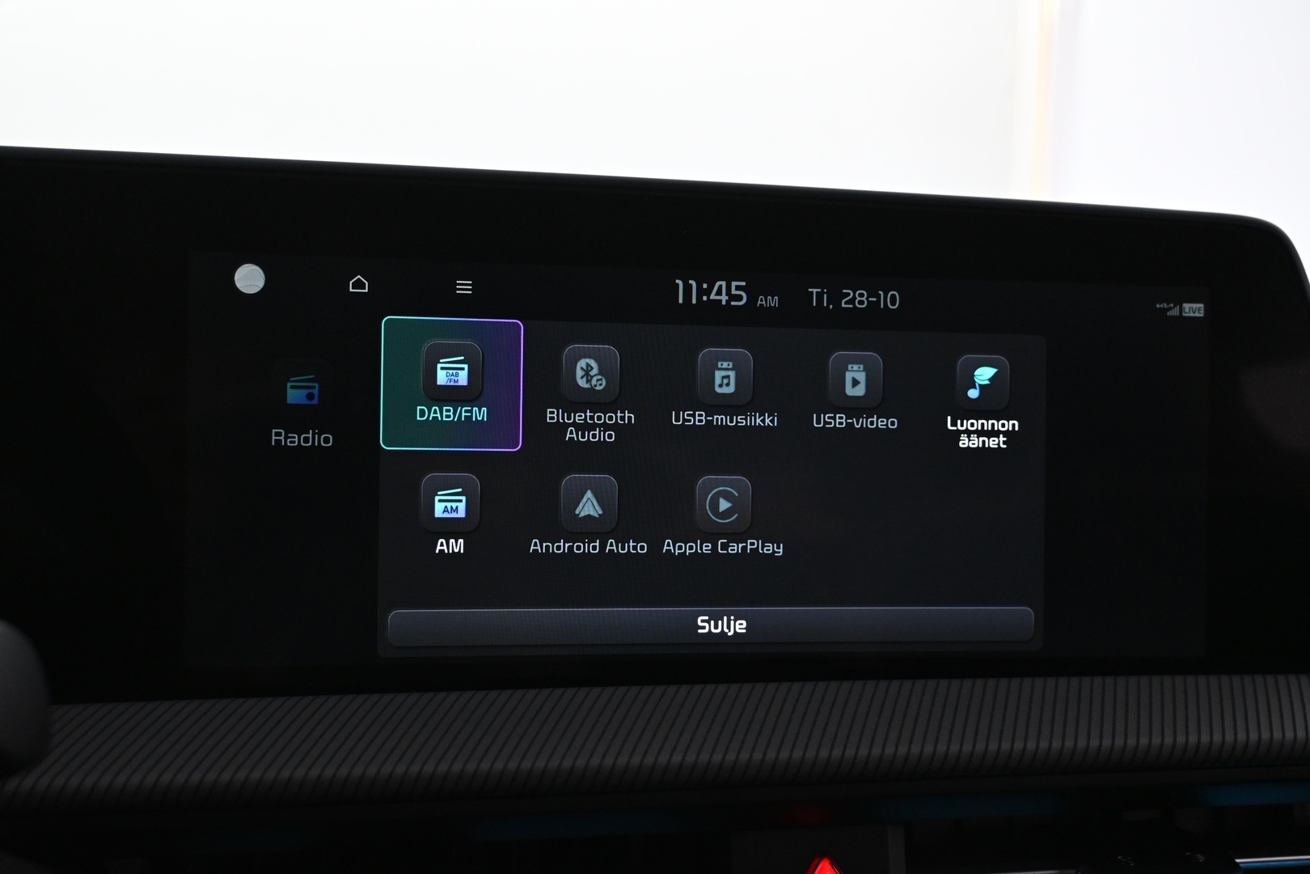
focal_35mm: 40
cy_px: 437
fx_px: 1446
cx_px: 655
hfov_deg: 48.7
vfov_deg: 33.6
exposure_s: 1/40
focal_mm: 26.5
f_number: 4.5
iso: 2200
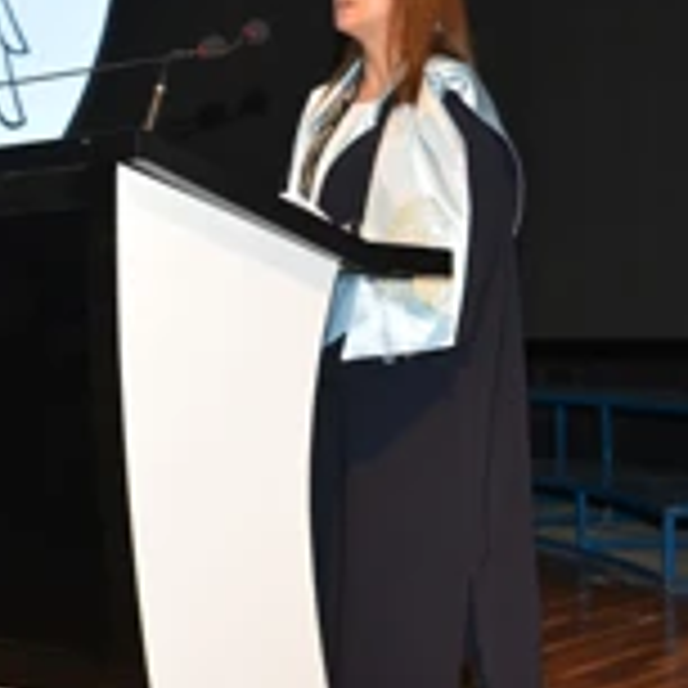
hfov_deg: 15.7
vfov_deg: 15.8
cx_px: 99
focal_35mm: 110
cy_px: 308
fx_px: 2473
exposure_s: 1/60
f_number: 4.2
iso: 450
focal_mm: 45
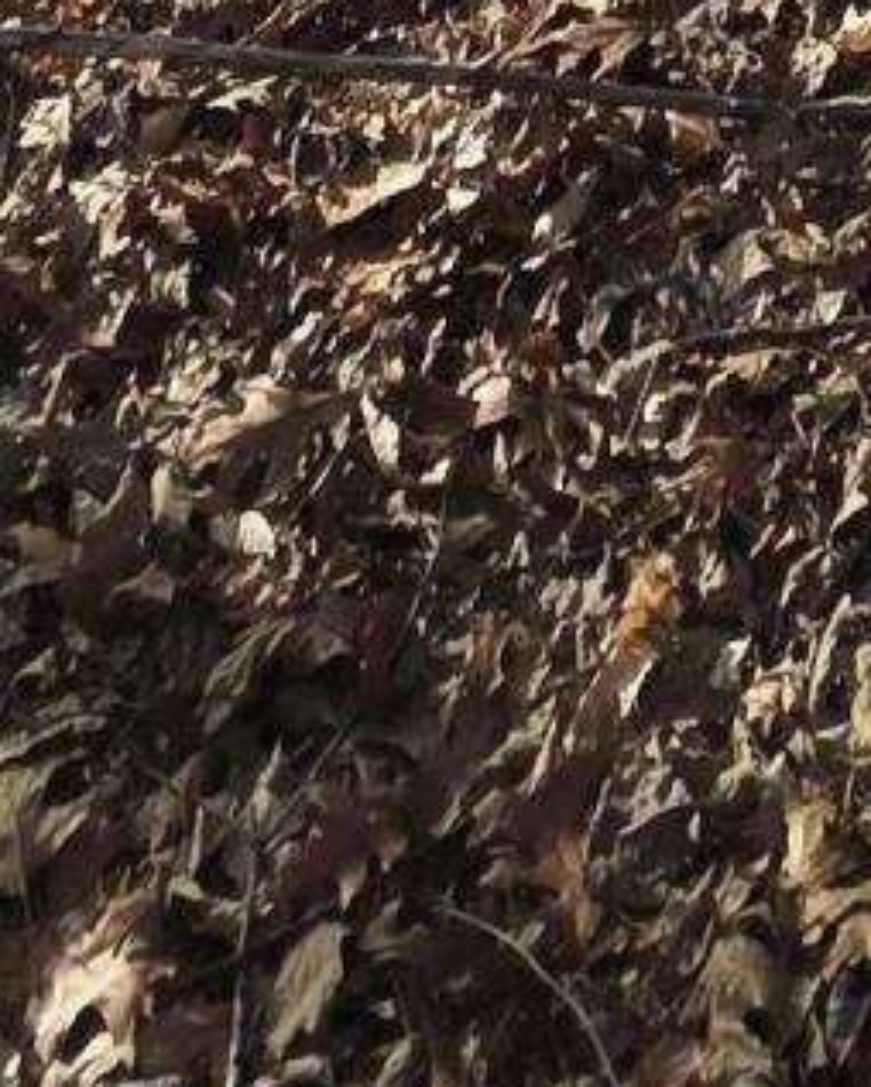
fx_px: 2575
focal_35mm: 80
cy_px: -1965
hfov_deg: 17.1
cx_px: 1365
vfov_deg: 12.5
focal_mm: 2.2
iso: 50
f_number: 2.2
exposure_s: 1/1117
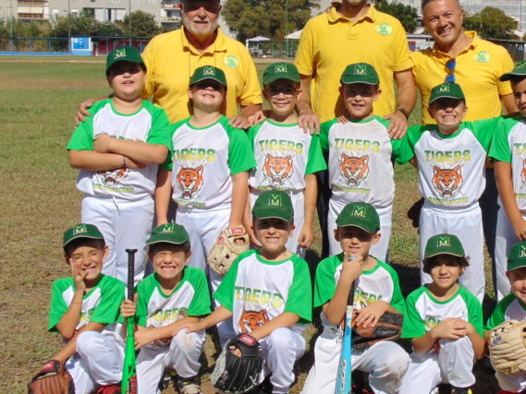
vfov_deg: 23.3
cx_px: 361
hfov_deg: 30.4
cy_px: 158
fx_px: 958
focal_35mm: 63
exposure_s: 1/400
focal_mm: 6.3
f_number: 8.3
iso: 80
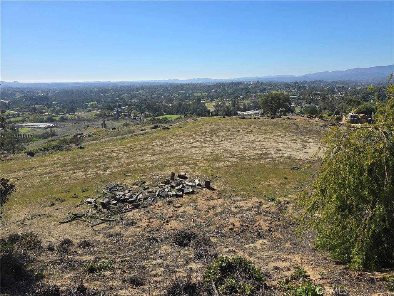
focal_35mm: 23
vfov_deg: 58.9
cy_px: 148
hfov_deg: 73.9
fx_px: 262
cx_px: 197
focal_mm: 6.3
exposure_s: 1/1126
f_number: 1.7
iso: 12
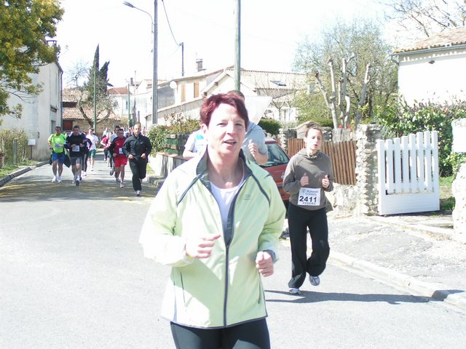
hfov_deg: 28.6
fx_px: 915
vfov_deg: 21.6
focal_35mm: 68
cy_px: 174
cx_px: 233
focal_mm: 10.5
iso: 50
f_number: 3.2
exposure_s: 1/320
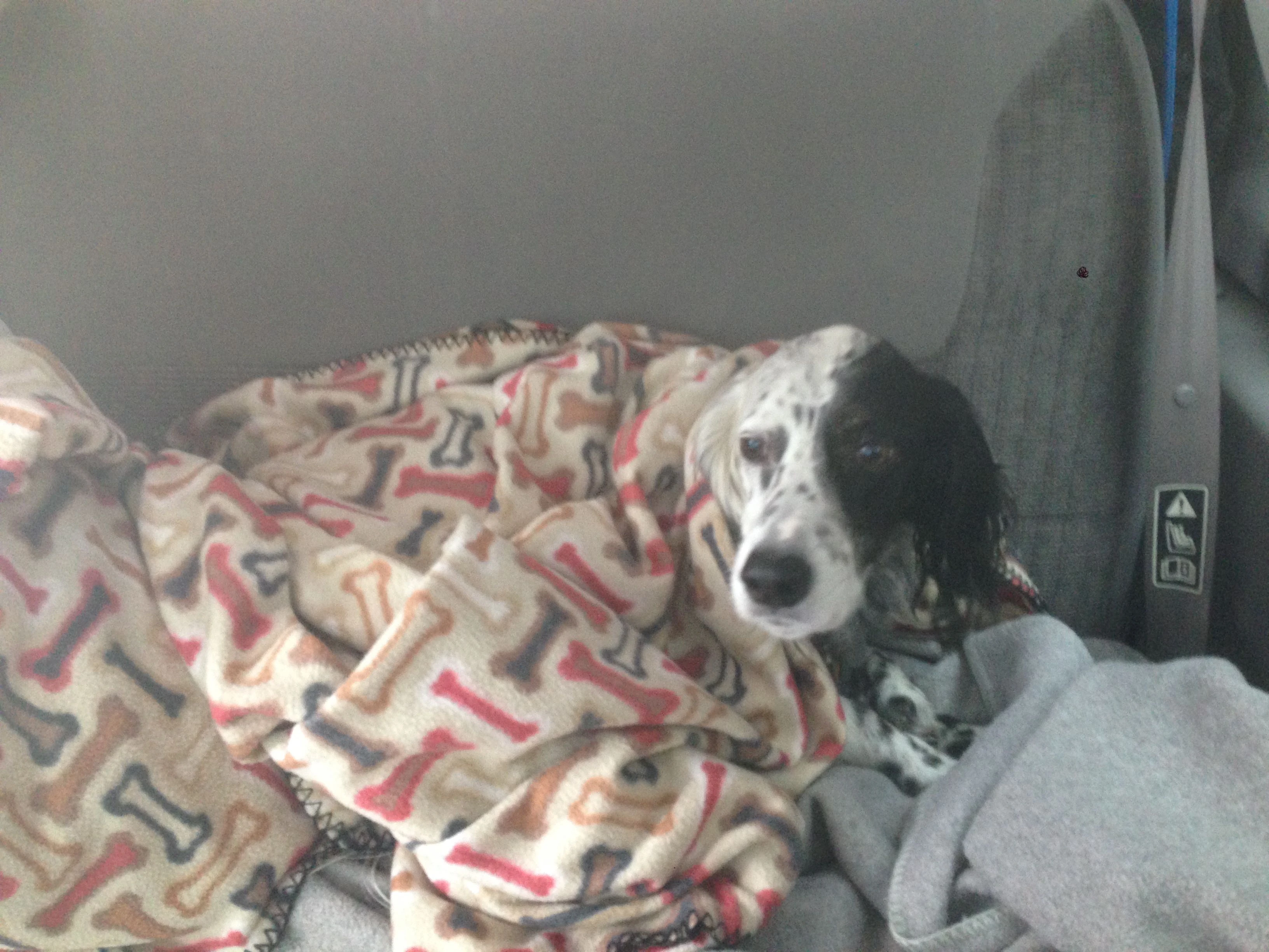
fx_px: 1210
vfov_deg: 42.9
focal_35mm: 33
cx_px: 634
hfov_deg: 55.4
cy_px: 476
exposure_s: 1/20
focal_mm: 4.12
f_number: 2.4
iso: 250
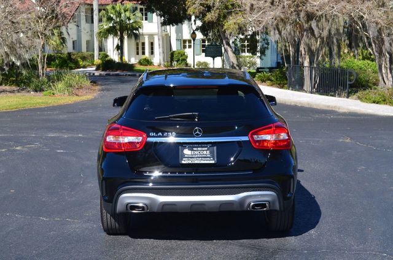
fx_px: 621
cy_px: 130
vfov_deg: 23.7
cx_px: 196
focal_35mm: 57
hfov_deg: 35.1
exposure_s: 1/125
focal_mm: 38
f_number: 11
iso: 180
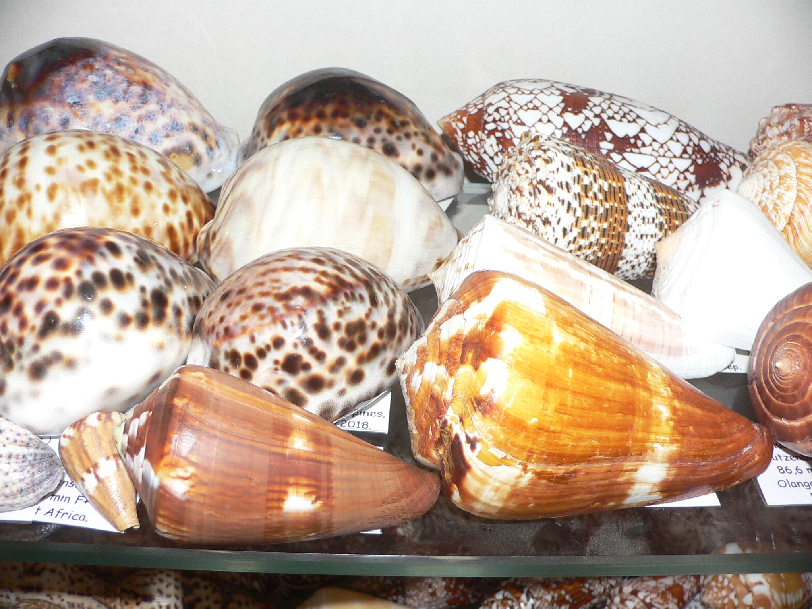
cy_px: 304
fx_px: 821
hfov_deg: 52.6
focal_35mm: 35
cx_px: 406
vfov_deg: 40.7
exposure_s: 1/60
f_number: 2.8
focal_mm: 4.6
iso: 100
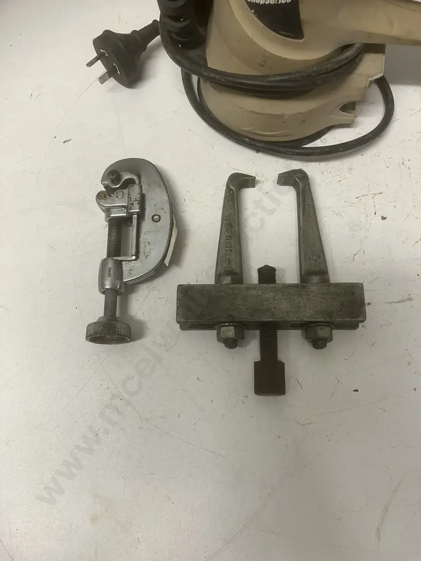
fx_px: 454
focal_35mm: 28
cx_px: 210
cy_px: 280
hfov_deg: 49.7
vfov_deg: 63.4
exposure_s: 1/50
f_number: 1.8
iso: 64
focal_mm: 3.99
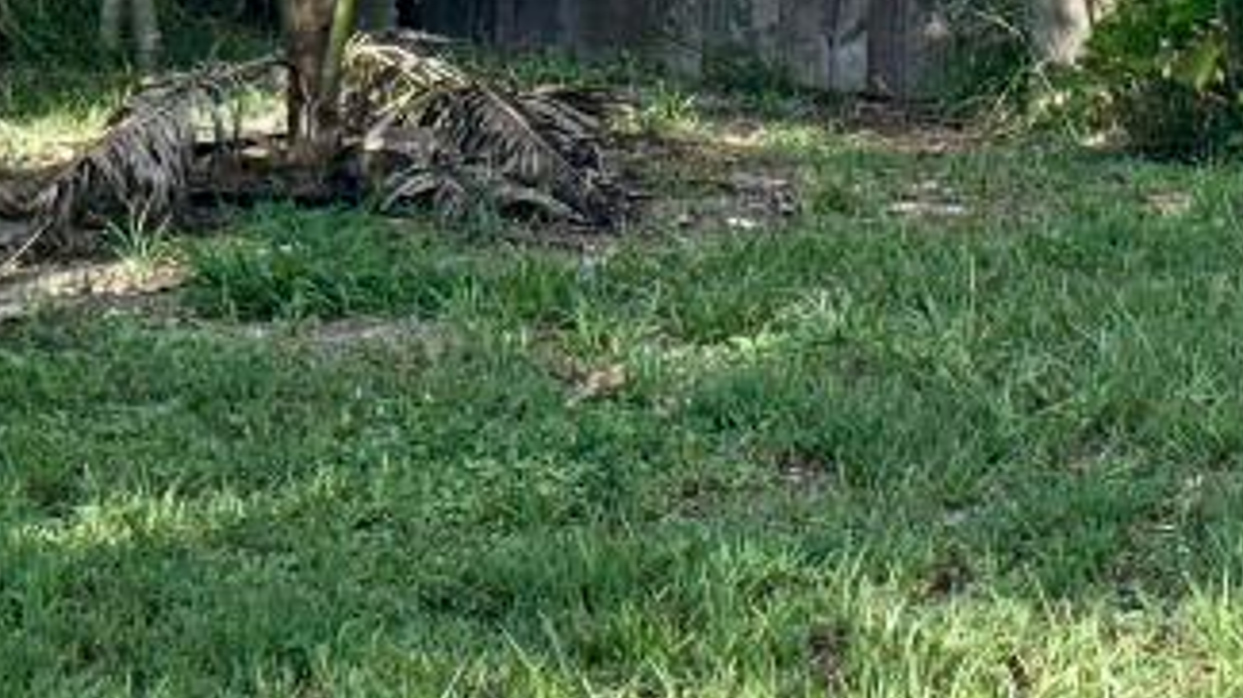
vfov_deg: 6.8
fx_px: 5898
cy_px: 31
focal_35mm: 179
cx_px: 518
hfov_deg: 12.0
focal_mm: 5.96
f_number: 1.6
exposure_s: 1/1642
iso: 25
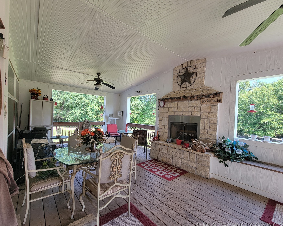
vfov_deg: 88.0
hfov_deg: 100.7
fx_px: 117
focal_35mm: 14
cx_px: 140
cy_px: 116
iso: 50
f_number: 2.2
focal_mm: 2.2
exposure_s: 1/120
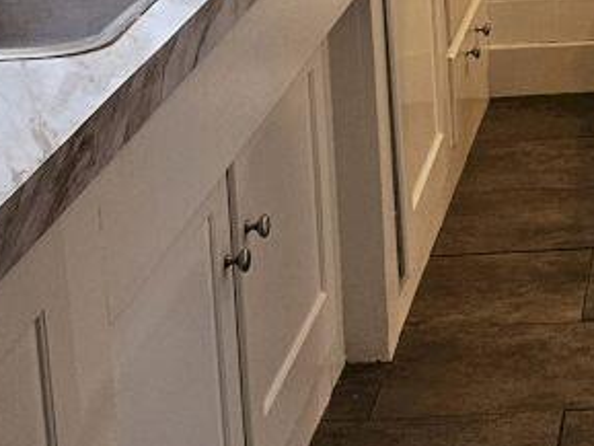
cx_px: 912
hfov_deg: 16.7
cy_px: -238
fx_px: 1820
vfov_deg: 13.1
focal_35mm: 106
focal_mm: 5.4
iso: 400
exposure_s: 1/120
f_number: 1.8
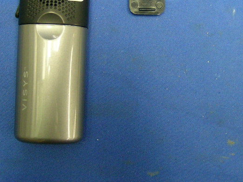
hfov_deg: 34.9
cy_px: 29
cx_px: 111
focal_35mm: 55
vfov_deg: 26.0
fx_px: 386
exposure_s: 1/38
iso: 200
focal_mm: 5.8
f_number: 2.8
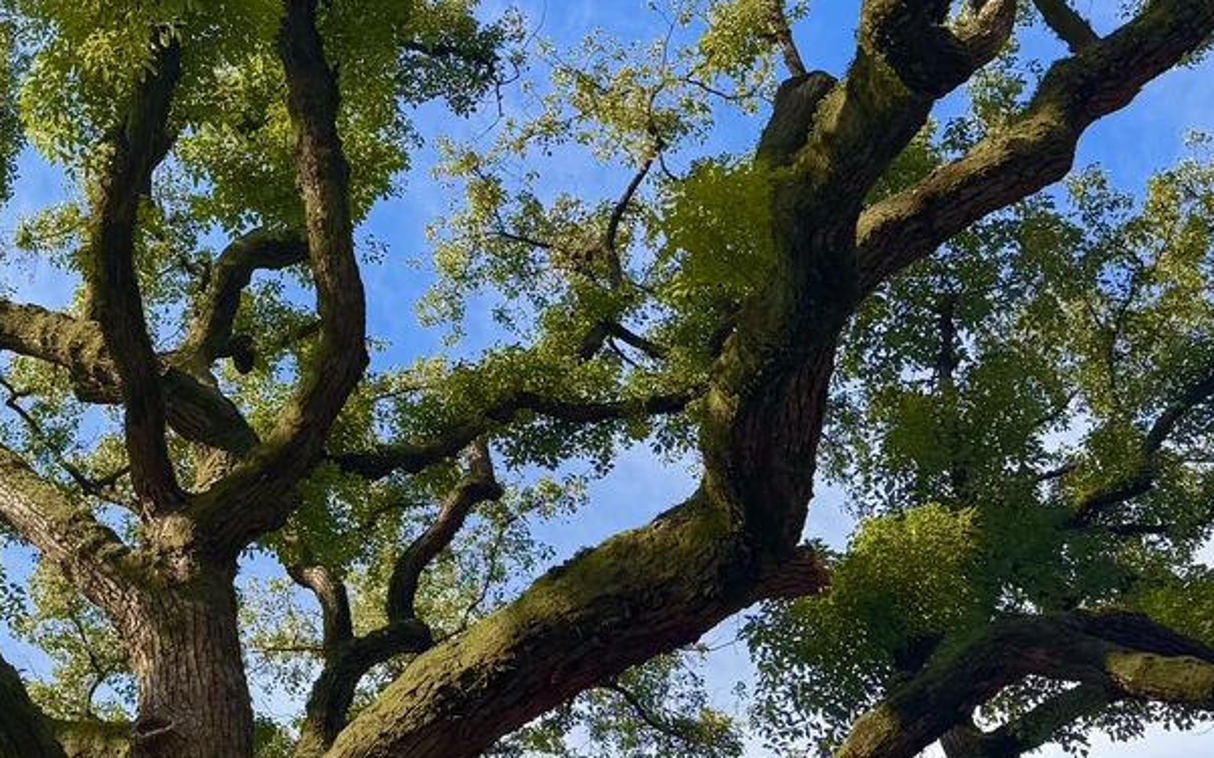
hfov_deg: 32.1
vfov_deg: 20.9
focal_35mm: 61
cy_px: 639
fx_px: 2017
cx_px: 156
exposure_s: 1/2105
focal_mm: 6.76
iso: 80
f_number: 1.78
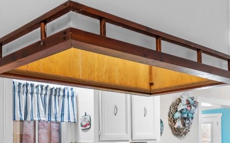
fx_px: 301
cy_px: 131
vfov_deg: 25.9
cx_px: 58
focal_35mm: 48
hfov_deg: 40.7
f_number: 4.5
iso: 100
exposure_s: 1/4
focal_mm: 10
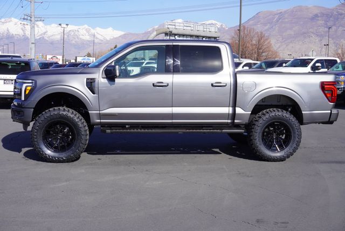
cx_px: 172
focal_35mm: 46
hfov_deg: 42.3
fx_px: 446
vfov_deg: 29.0
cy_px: 116
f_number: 11
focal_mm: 31
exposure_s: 1/125
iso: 100
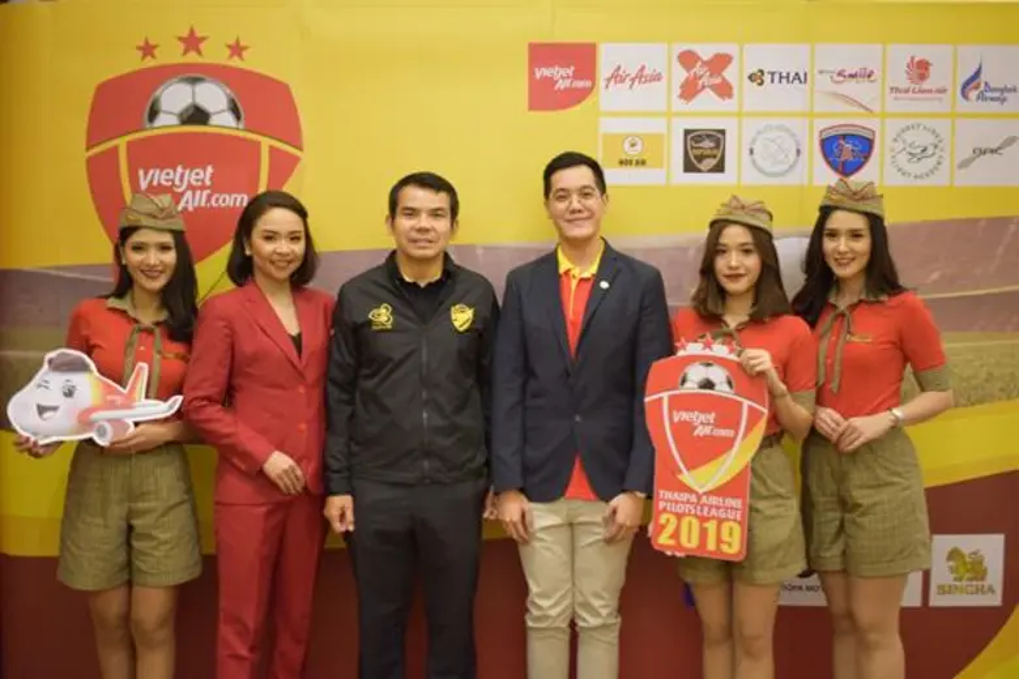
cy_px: 340
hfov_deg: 47.9
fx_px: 1146
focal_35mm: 40
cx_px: 510
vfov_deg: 33.0
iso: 800
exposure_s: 1/10
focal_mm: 27
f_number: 4
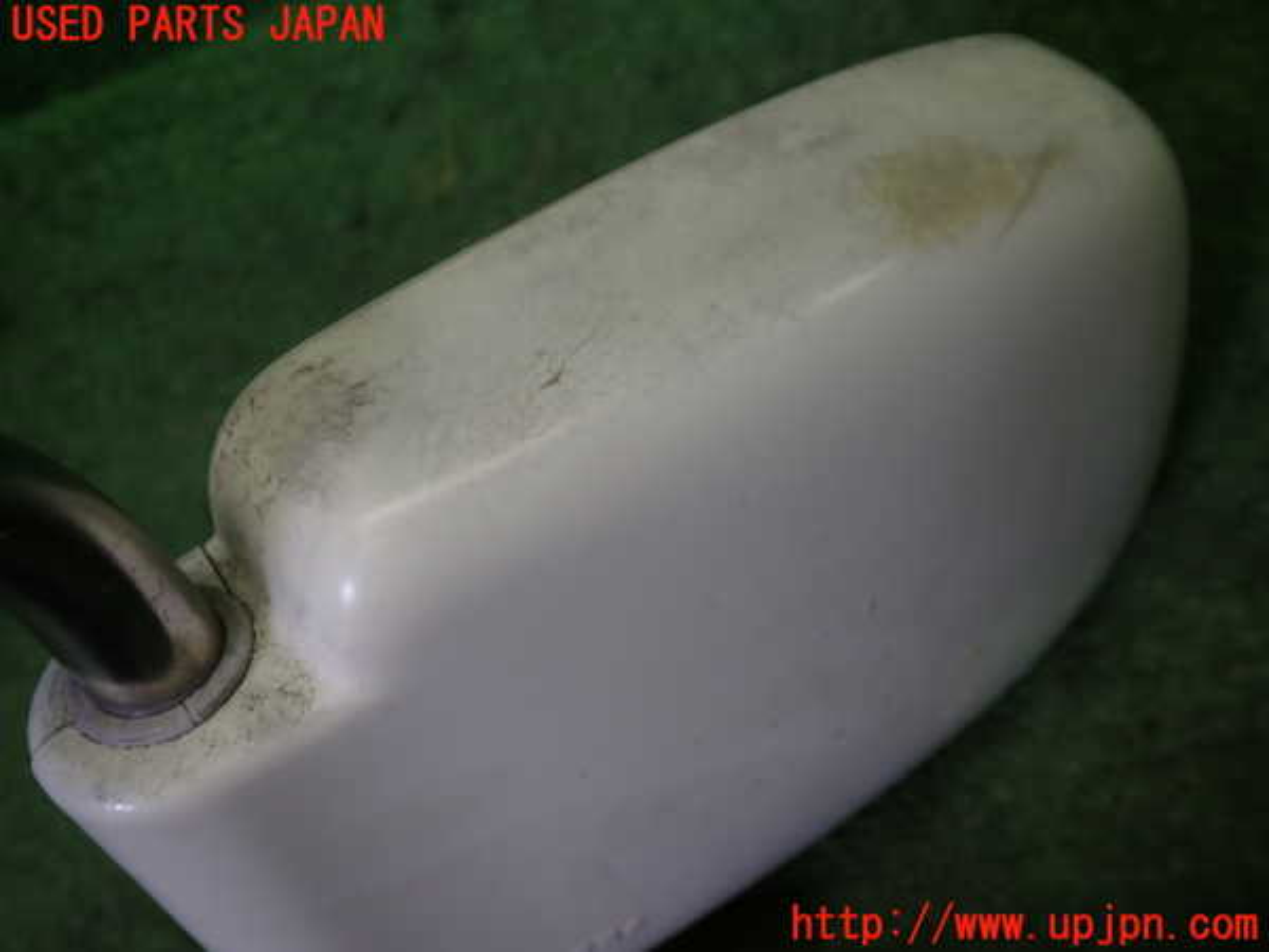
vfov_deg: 44.2
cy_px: 476
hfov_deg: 56.8
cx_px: 634
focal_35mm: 32
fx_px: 1173
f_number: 2.4
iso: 100
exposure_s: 1/80
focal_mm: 5.79
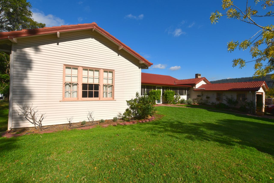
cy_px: 92
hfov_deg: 100.4
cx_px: 137
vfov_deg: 77.3
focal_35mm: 15
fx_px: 114
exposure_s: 1/200
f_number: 14
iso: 100
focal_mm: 10
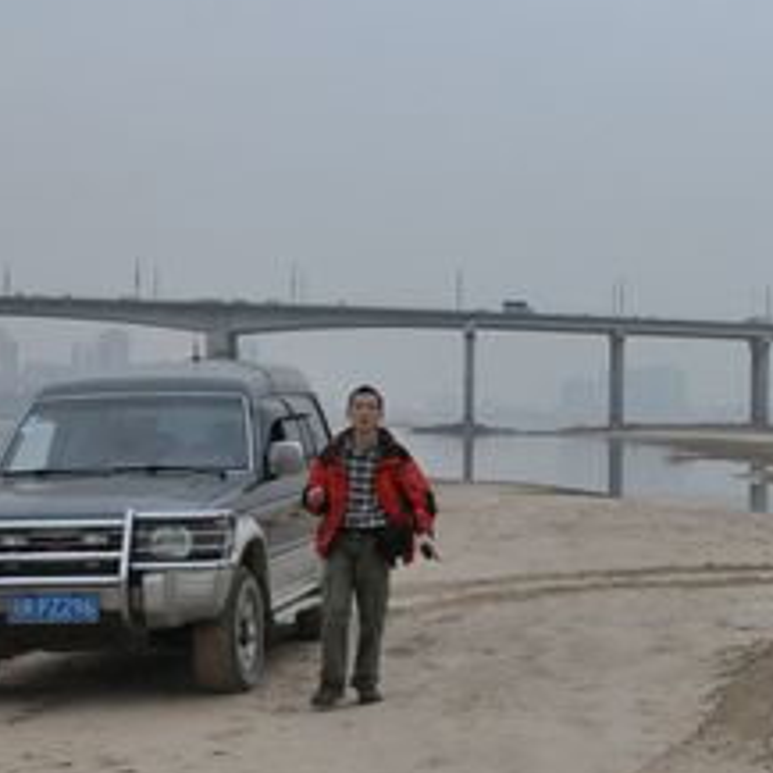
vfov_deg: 23.4
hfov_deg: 21.9
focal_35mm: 74
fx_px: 1870
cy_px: 370
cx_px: 891
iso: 1250
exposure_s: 1/60
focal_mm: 18
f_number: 7.1
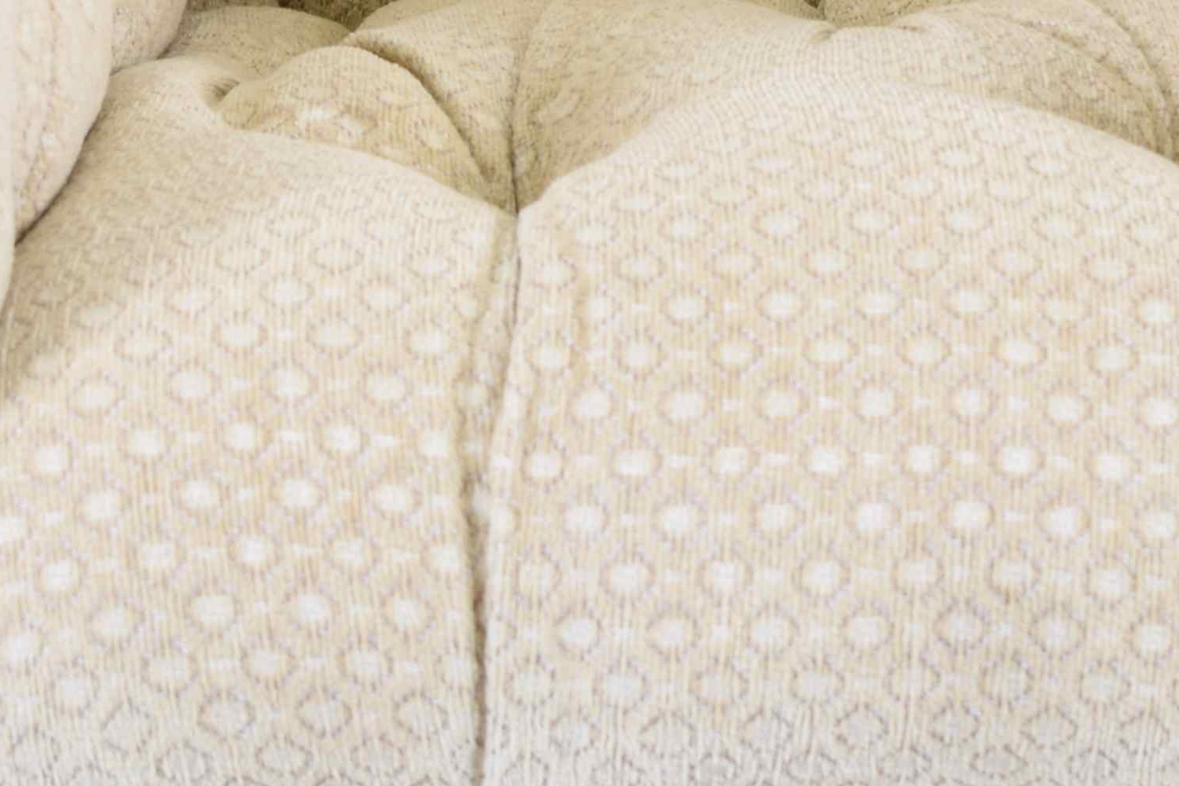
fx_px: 4519
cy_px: -151
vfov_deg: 9.8
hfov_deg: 14.8
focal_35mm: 138
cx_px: 802
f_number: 3.8
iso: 100
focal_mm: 23
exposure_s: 1/25
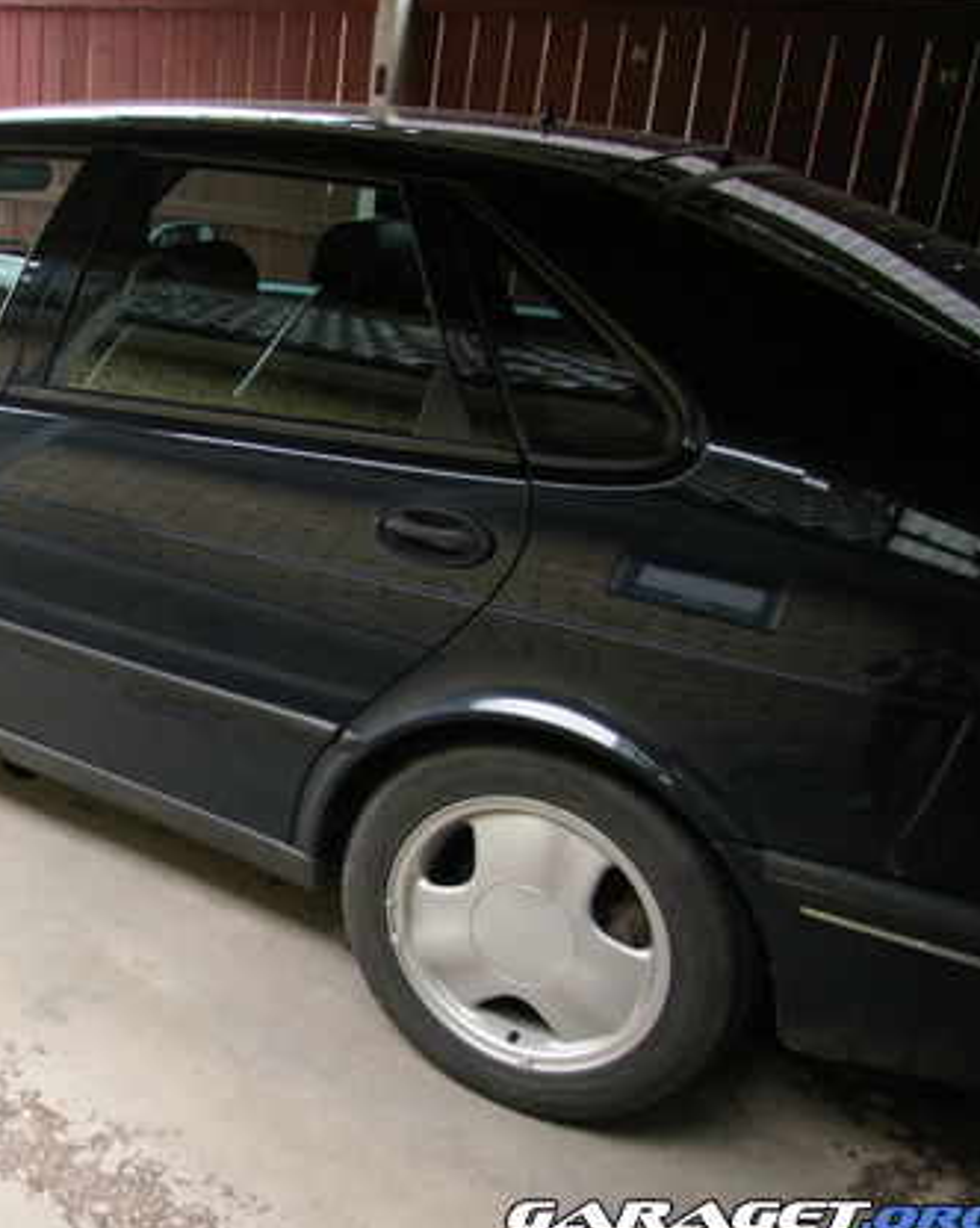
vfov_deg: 46.9
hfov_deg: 35.5
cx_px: 68
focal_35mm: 39
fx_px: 1416
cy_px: 617
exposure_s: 1/30
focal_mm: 18
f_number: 3.5
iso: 800
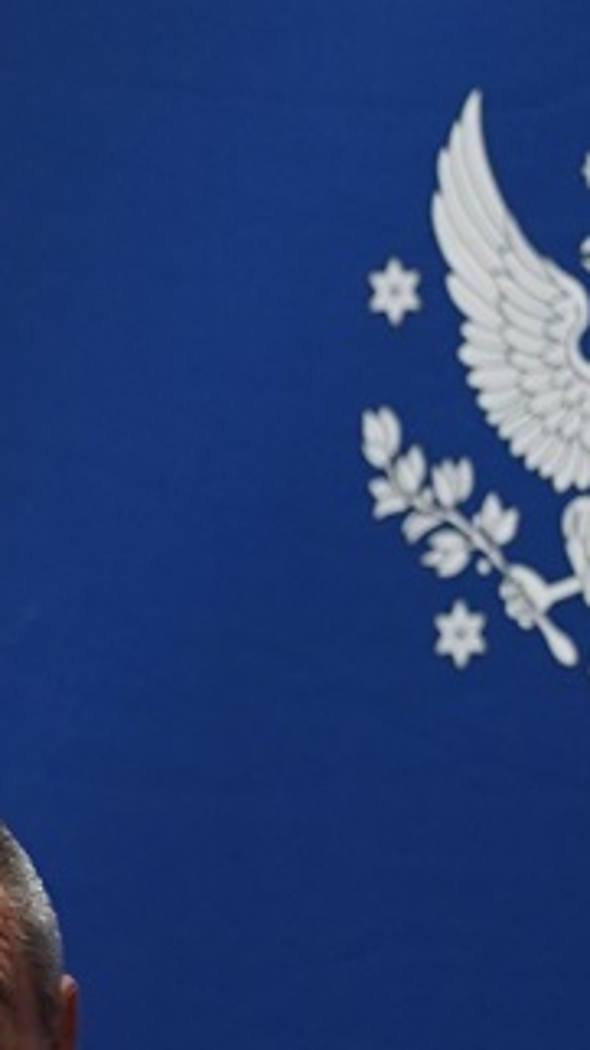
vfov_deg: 3.3
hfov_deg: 1.8
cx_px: -544
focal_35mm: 659
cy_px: 861
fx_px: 18338
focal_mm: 135
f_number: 2.2
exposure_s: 1/500
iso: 1600
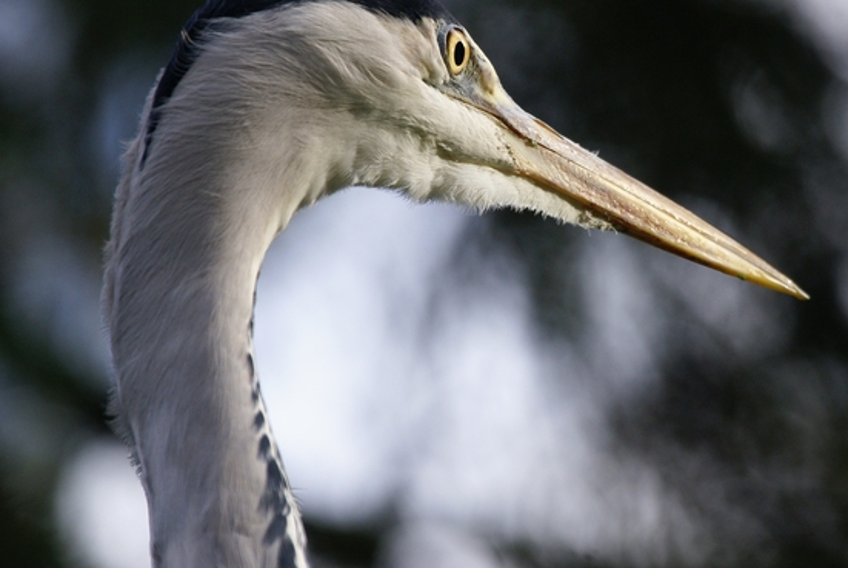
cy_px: 189
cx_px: 571
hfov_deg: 3.3
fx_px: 14907
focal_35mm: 632
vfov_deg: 2.2
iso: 200
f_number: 6.3
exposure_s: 1/250
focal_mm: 300
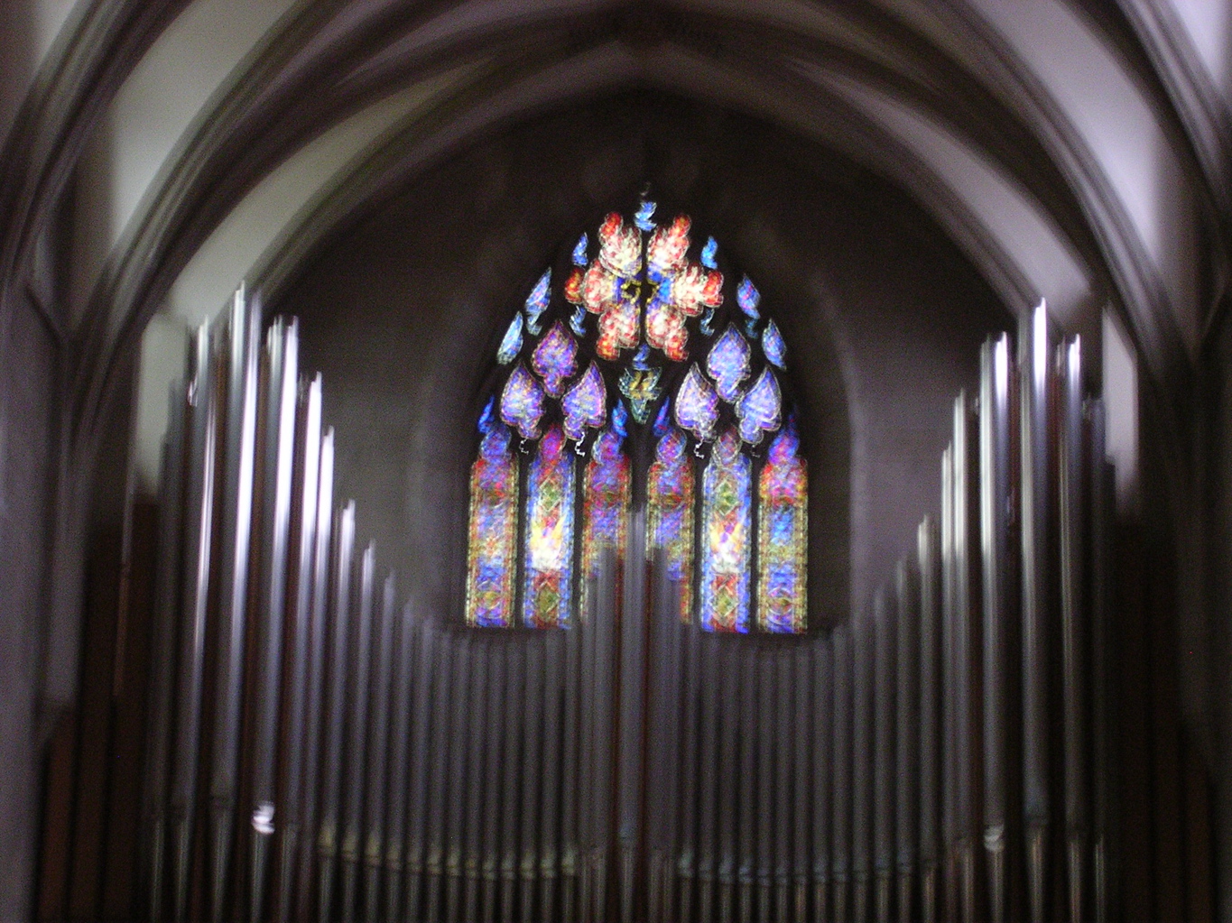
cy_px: 462
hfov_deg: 17.1
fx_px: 4092
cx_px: 616
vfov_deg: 12.9
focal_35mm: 115
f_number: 4.9
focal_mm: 17.4
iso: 400
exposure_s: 1/1.7
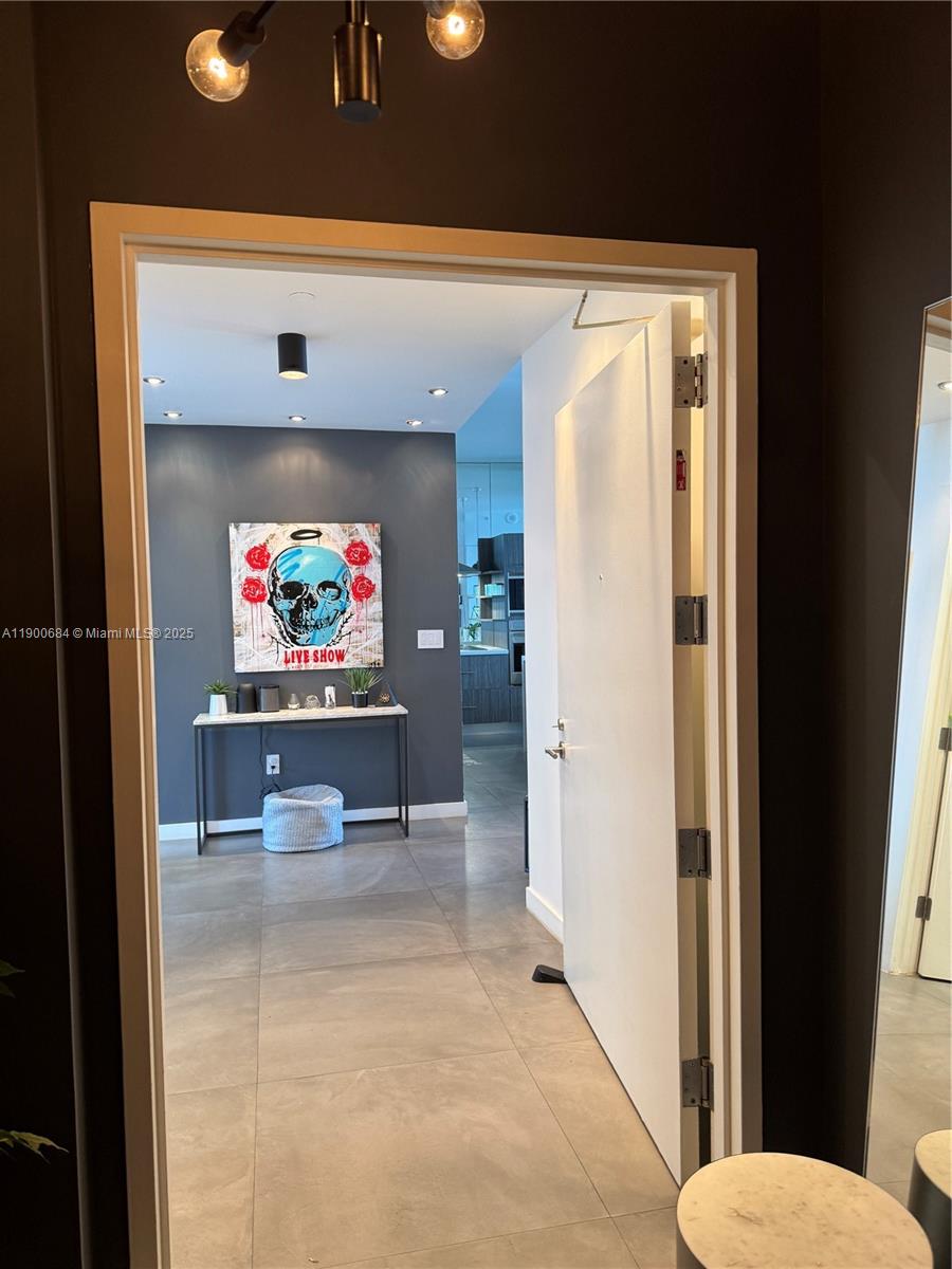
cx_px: 476
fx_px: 880
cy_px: 634
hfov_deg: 56.8
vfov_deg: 71.6
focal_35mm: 24
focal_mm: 6.76
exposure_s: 1/60
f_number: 1.78
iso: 250
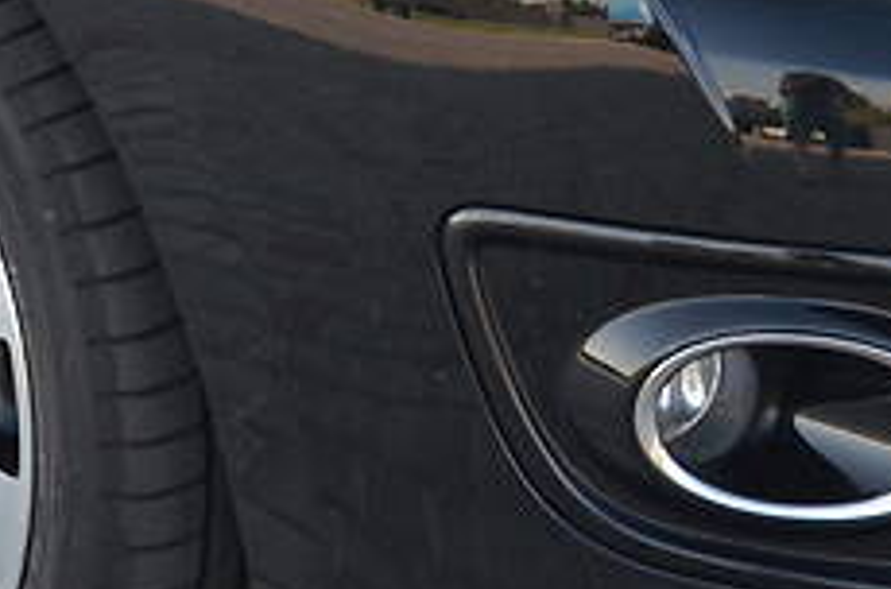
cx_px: 887
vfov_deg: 6.5
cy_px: -163
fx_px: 5159
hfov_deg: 9.8
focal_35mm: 209
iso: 400
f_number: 5
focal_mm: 40
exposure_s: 1/100
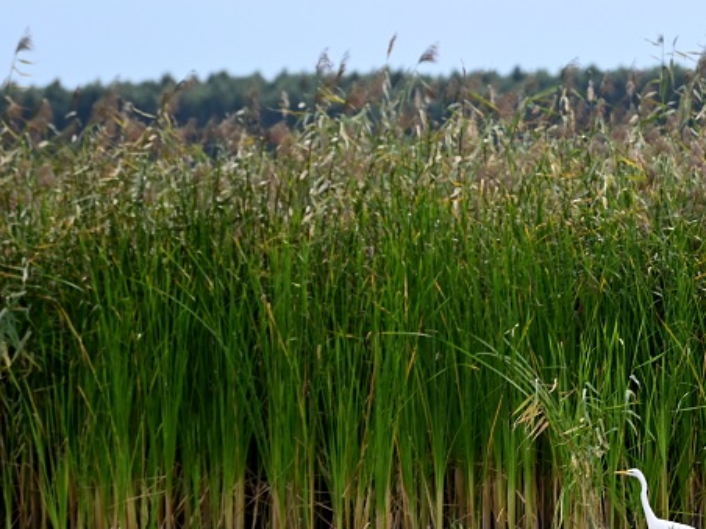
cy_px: 440
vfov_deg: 2.4
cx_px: 714
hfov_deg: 3.3
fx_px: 12380
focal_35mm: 607
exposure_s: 1/500
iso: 400
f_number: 5.6
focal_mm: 300
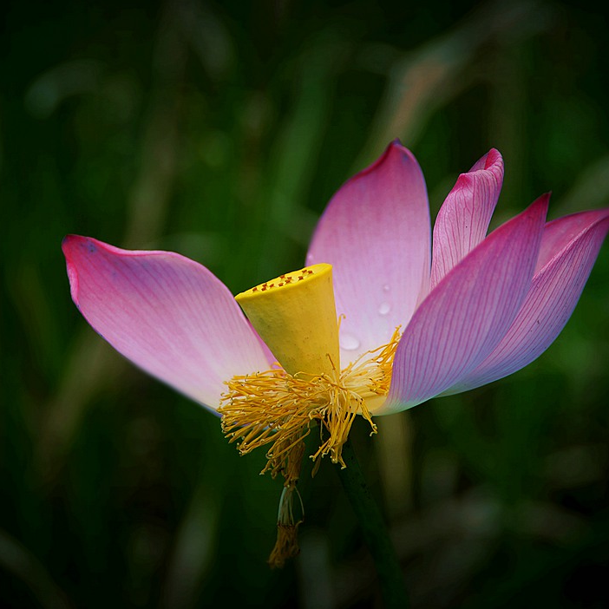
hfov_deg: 11.3
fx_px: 3065
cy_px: 305
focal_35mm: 154
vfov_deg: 11.3
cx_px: 304
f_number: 5.6
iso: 100
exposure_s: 1/320
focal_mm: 120
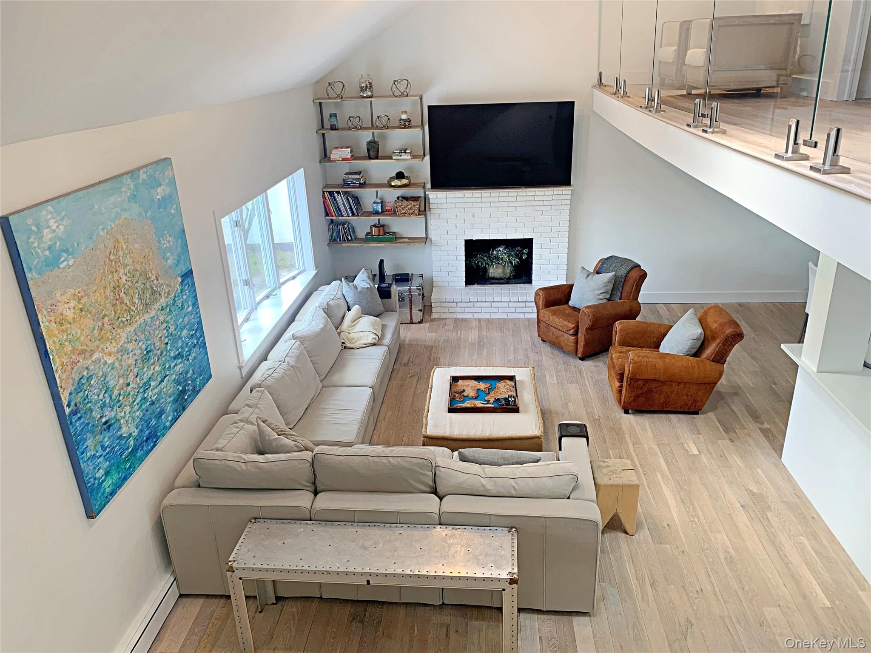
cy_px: 326
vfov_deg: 53.1
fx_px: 654
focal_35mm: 26
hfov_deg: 67.3
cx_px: 436
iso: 64
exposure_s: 1/60
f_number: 1.8
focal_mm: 4.25
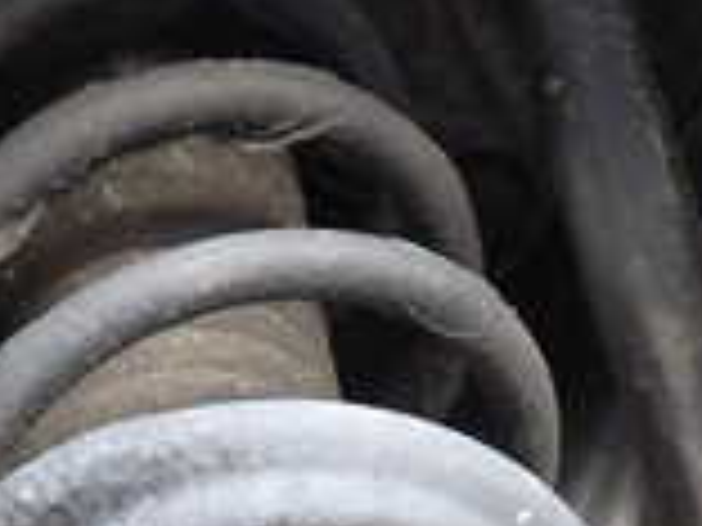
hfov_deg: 15.9
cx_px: 176
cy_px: 809
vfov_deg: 11.5
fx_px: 2494
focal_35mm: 123
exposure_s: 1/60
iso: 160
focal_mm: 5.79
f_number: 2.4
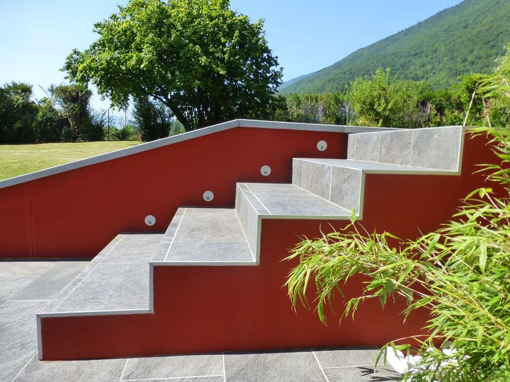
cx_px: 255
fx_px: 354
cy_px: 191
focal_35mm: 24
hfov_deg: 71.6
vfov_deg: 56.8
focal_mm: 4.3
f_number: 4
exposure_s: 1/400
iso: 160
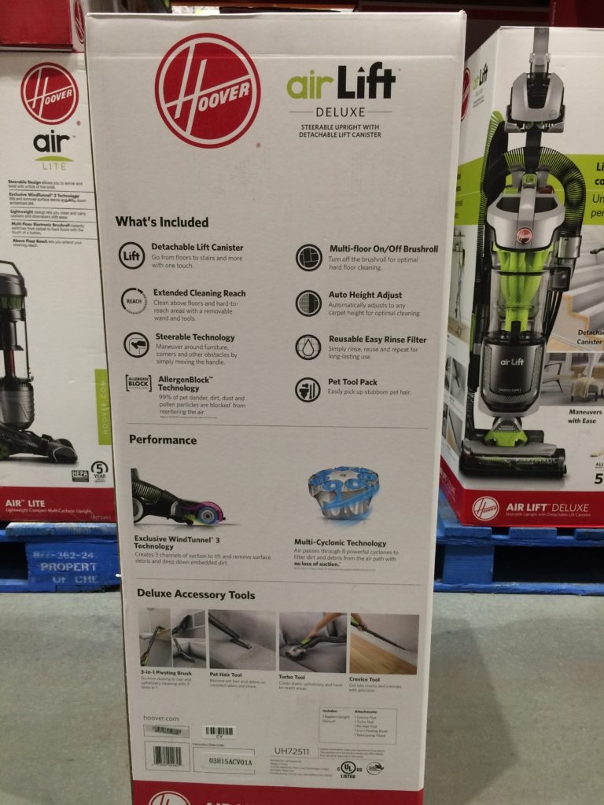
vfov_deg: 61.7
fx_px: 675
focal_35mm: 29
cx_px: 302
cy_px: 402
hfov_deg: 48.2
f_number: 2.2
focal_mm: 4.15
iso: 125
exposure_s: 1/30
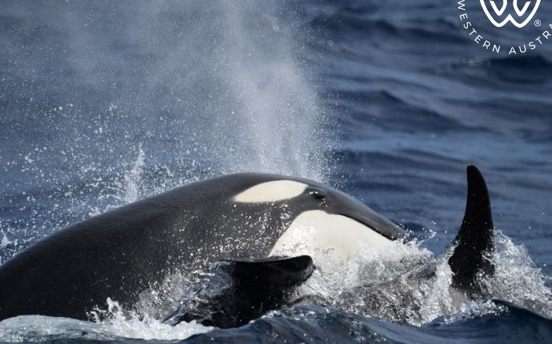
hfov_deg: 2.9
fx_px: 10888
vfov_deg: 1.8
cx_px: 240
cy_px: 163
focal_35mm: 724
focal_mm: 600
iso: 720
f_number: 6.3
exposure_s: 1/8000
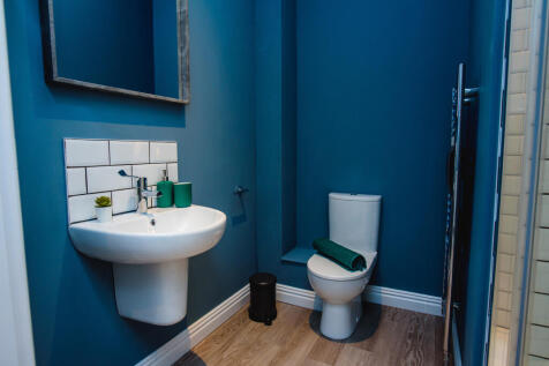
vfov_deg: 61.9
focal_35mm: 20
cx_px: 274
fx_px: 305
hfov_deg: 84.0
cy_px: 183
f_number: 4.5
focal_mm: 20
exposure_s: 1/160
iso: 500
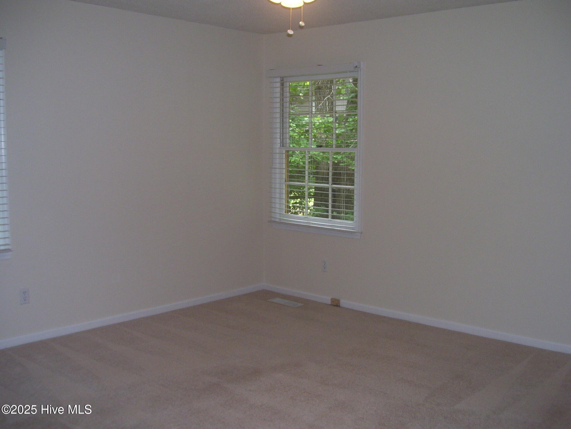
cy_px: 214
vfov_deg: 38.7
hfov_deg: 50.1
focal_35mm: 37
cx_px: 286
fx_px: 610
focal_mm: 6
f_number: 2.7
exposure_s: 1/60
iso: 125
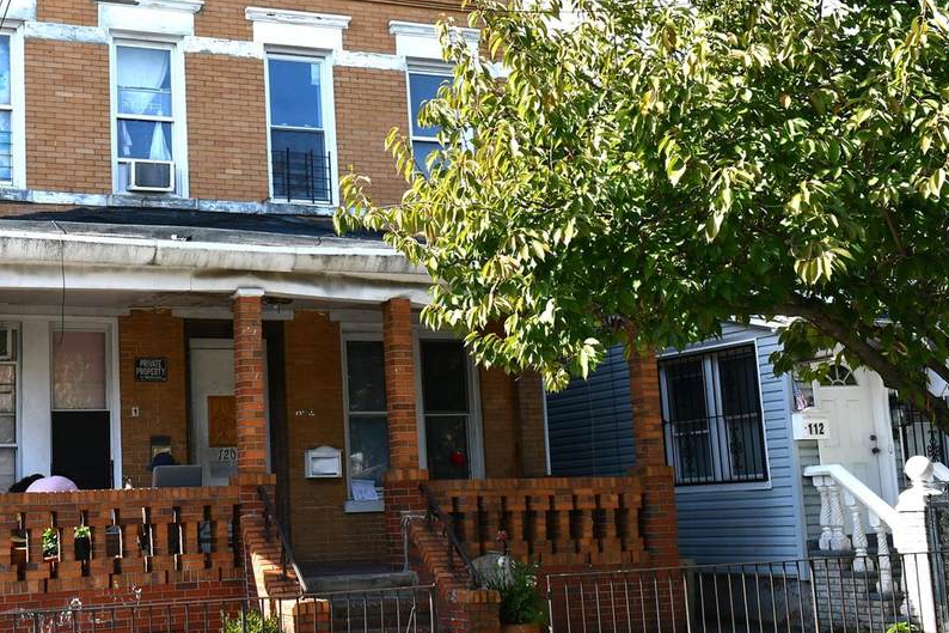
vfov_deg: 23.3
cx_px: 276
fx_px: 1529
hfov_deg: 34.0
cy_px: 249
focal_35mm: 58
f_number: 8
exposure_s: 1/250
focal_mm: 24
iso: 125
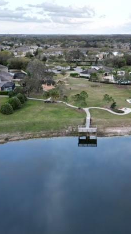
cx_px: 89
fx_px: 223
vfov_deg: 55.3
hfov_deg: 32.5
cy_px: 119
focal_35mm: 36
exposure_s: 1/250
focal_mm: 6.72
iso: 120
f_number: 1.7
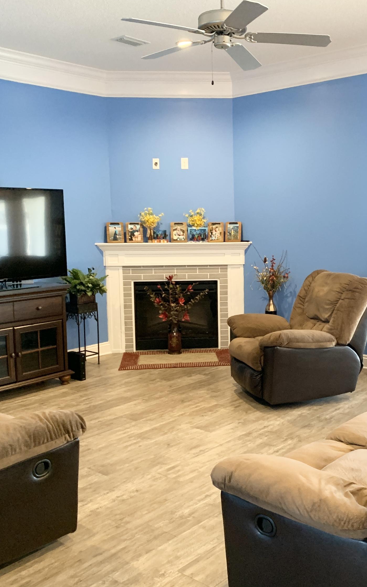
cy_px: 292
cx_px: 230
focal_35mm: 37
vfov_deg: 52.7
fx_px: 592
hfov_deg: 34.3
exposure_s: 1/60
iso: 320
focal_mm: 4.25
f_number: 1.8
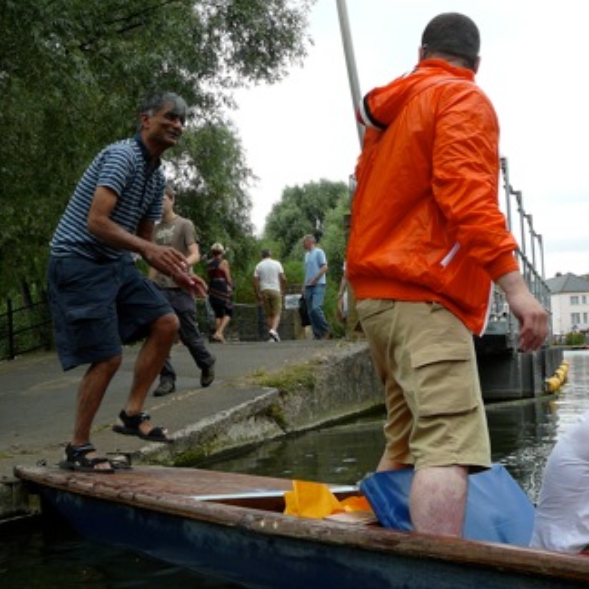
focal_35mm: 42
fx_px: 809
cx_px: 324
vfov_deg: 40.0
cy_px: 298
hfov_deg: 40.0
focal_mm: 5.2
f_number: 2.8
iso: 80
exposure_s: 1/320
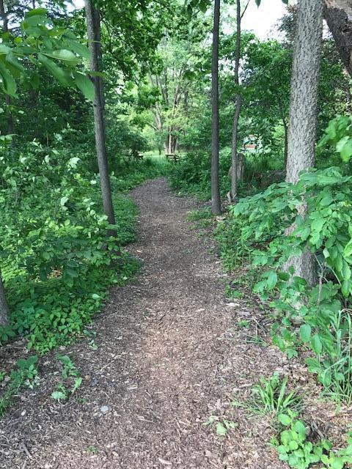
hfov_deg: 49.7
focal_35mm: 28
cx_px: 176
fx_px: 380
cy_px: 234
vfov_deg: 63.4
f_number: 1.8
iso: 32
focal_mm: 3.99
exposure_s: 1/45
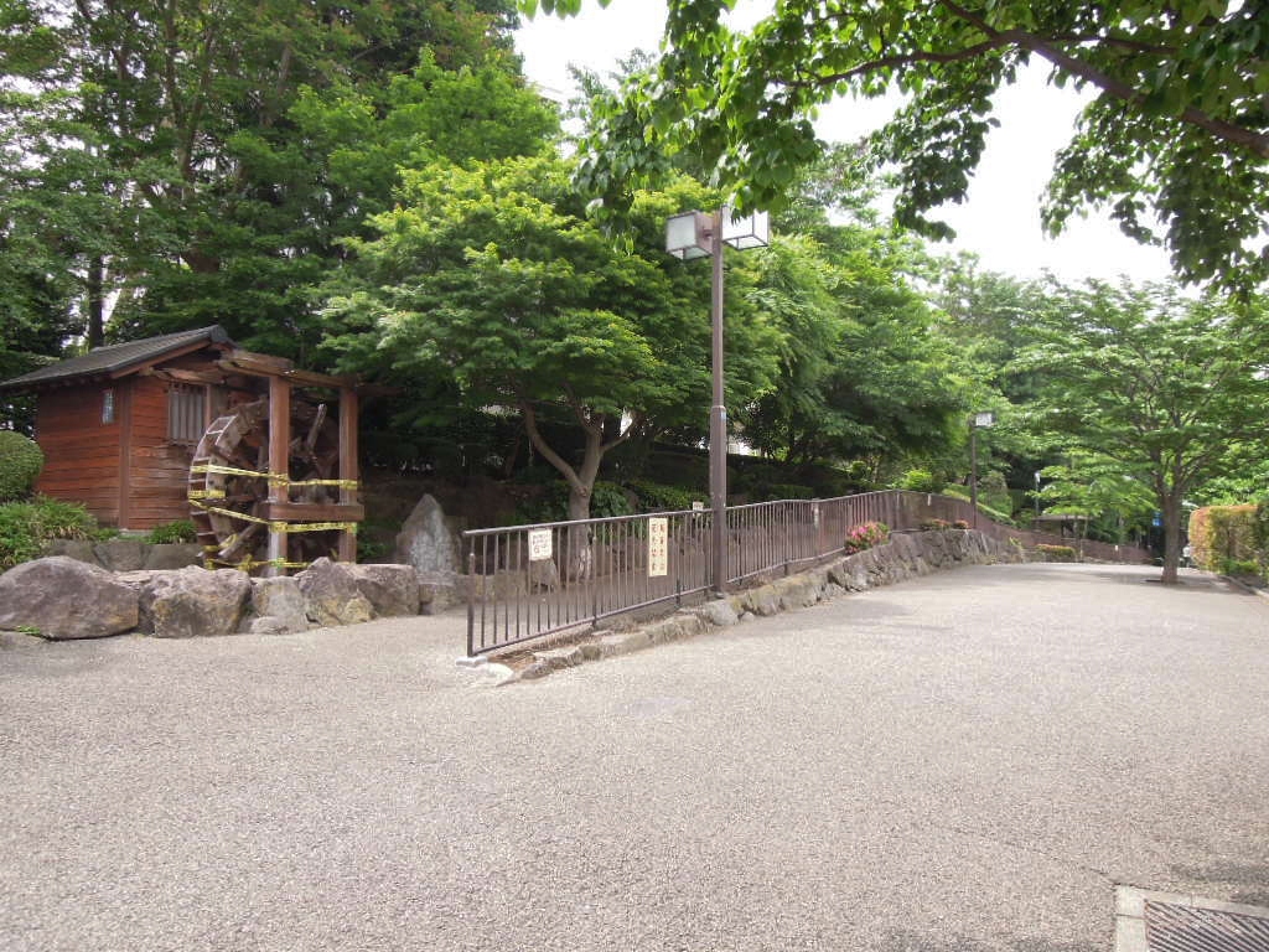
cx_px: 634
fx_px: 880
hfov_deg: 71.6
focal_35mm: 24
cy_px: 476
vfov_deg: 56.8
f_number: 2.8
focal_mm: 4.3
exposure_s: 1/500
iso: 160
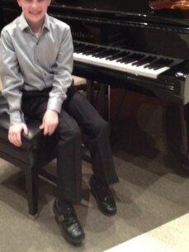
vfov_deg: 34.2
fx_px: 400
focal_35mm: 55
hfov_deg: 26.4
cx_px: 56
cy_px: 63
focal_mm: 4.28
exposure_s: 1/15
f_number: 2.4
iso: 500
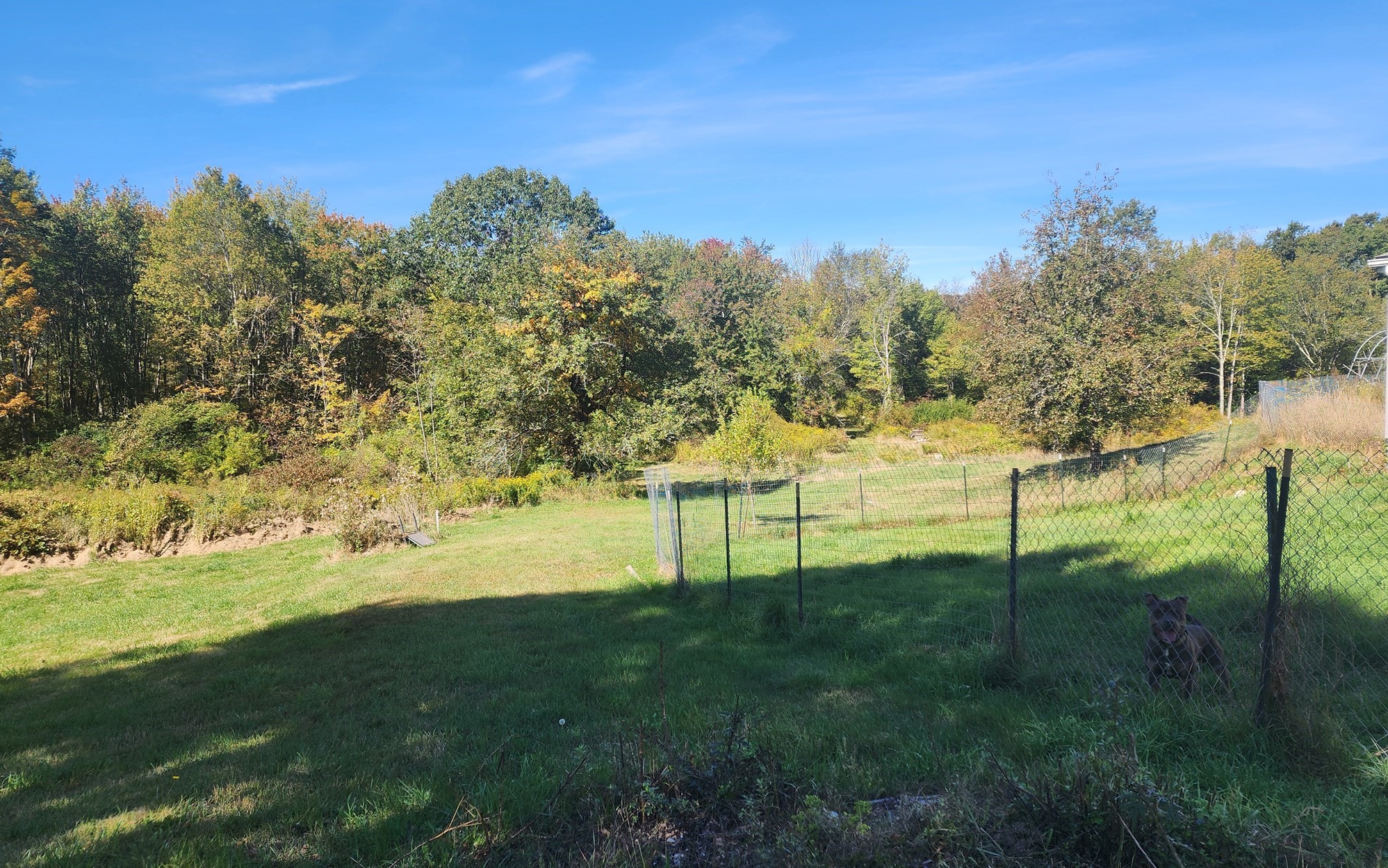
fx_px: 946
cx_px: 694
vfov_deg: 49.2
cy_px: 405
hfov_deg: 72.5
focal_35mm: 25
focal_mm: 6.4
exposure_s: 1/548
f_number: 1.8
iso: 12
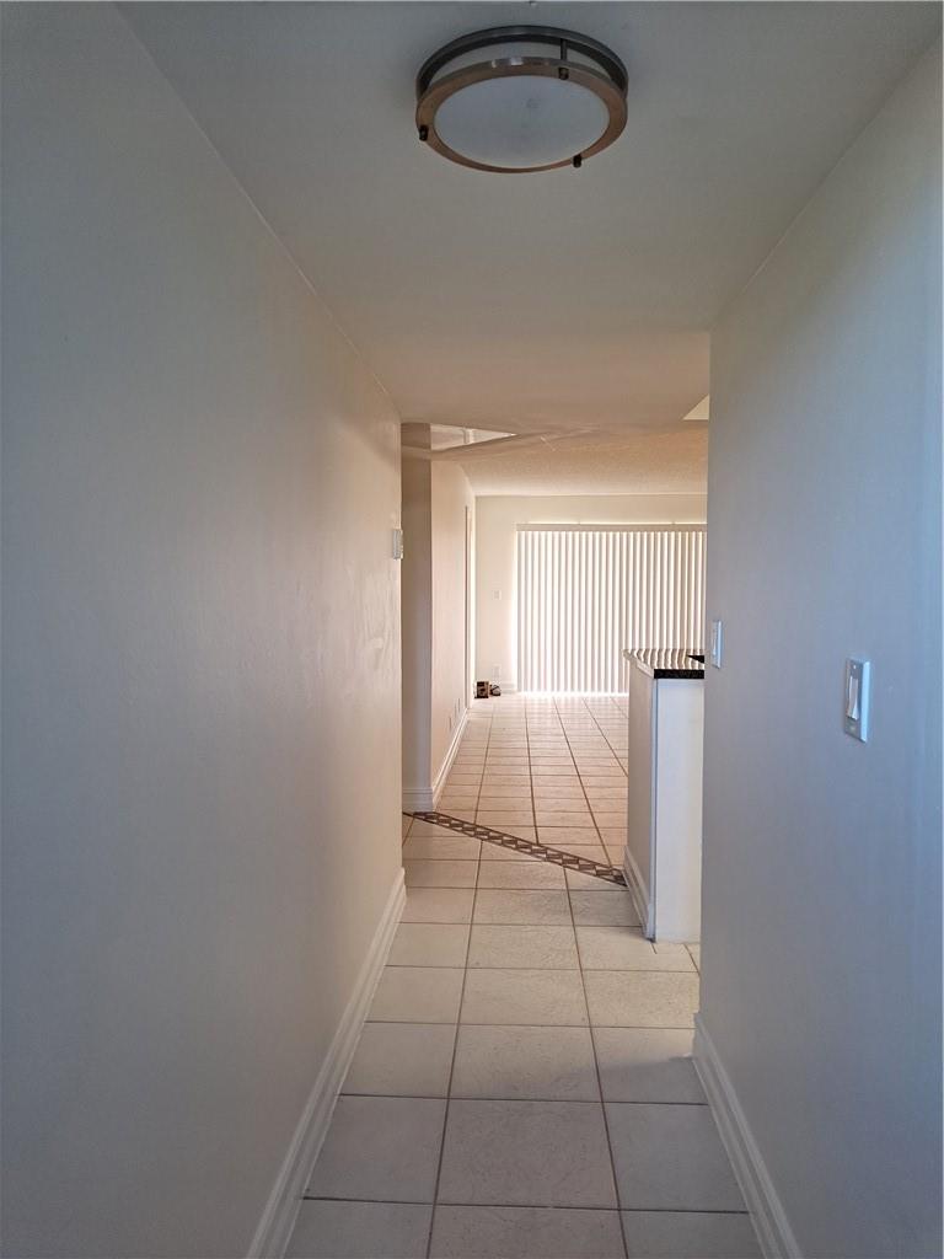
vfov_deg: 69.4
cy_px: 630
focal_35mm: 25
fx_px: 909
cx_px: 472
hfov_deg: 54.9
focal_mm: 4.6
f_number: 2
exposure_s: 1/60
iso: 200
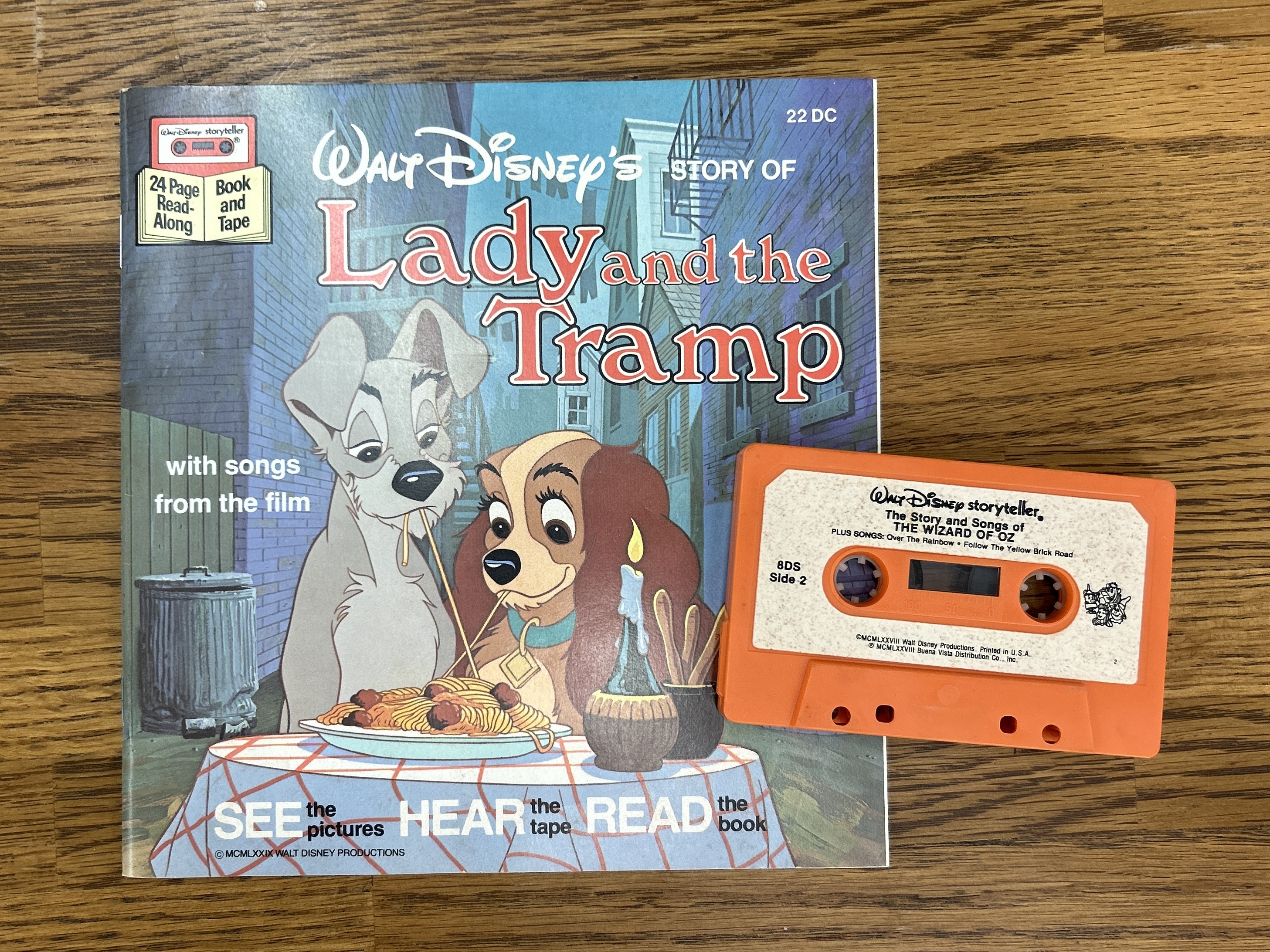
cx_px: 635
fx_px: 954
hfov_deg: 67.3
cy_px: 476
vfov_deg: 53.1
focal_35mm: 26
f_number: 1.5
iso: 100
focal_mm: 5.7
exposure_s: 1/120
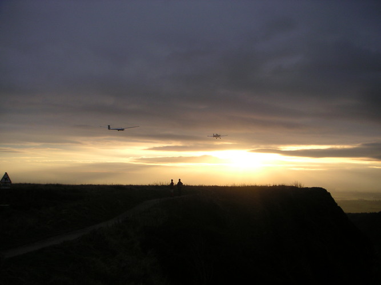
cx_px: 190
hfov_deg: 50.1
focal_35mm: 37
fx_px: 407
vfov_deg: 38.7
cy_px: 142
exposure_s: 1/250
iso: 50
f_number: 2.8
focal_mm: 5.7
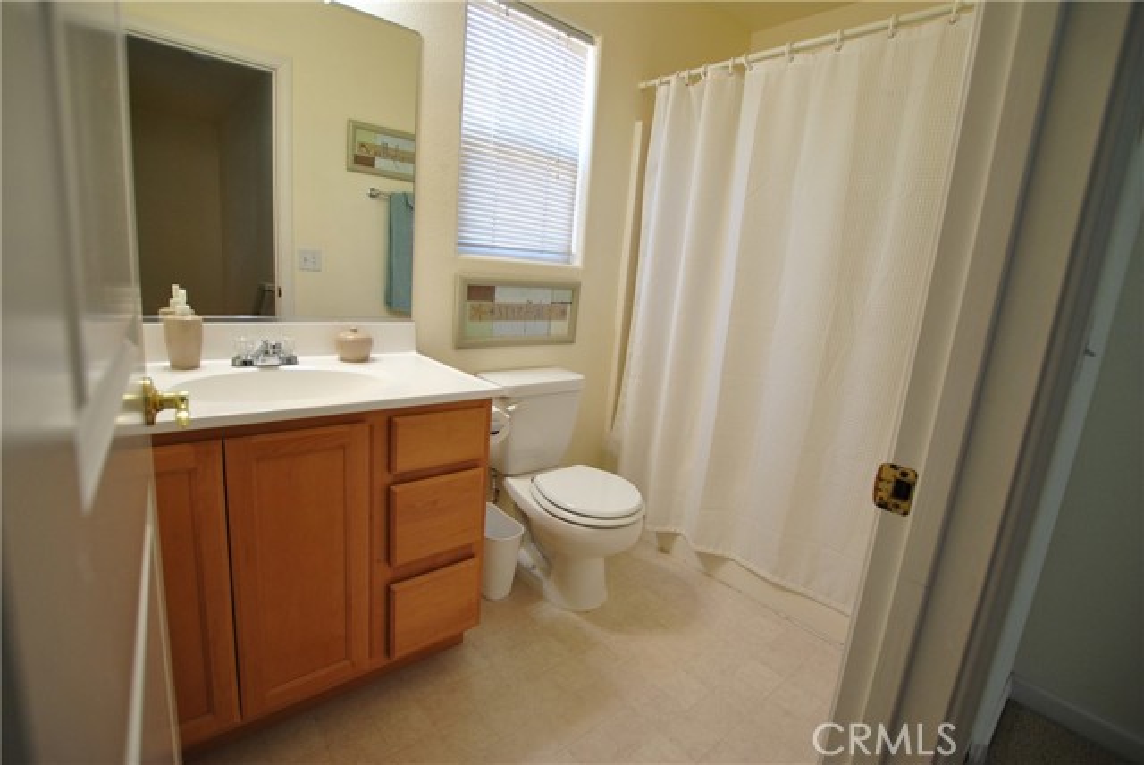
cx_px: 572
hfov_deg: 94.9
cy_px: 382
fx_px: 525
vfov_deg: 72.2
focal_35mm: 16
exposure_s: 1/60
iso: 220
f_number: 3.5
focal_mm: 11
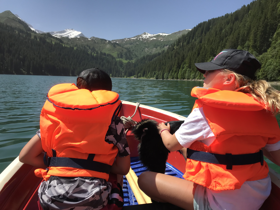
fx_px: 226
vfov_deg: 49.7
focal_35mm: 28
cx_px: 140
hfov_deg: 63.4
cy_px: 105
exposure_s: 1/2227
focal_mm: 3.99
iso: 20
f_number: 1.8
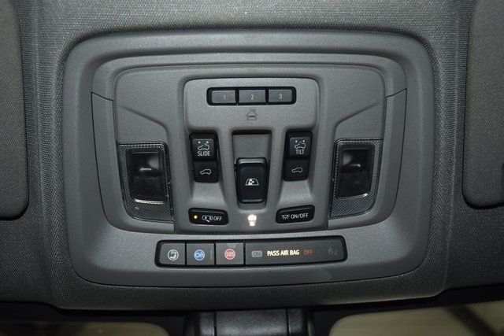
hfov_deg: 47.9
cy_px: 168
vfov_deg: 33.0
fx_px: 567
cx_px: 252
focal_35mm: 40
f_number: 3.8
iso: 450
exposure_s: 1/50
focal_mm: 27
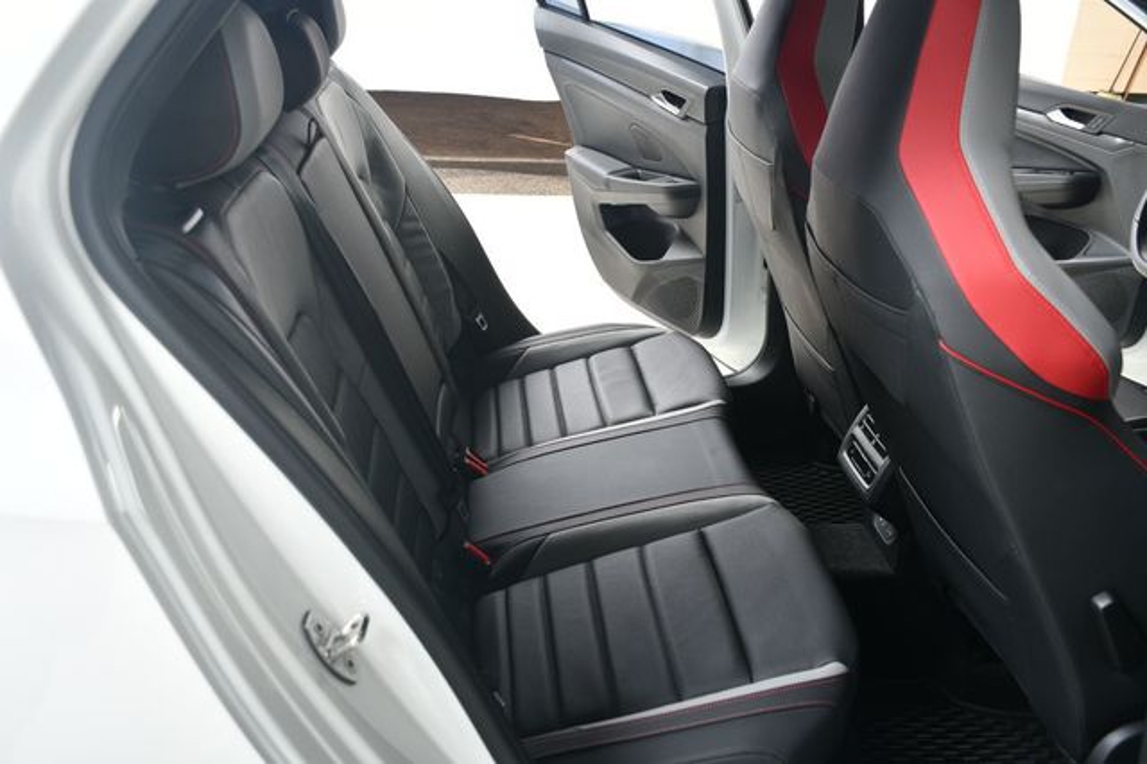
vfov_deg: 38.8
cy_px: 382
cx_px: 574
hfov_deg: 55.8
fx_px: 1083
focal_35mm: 34
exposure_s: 1/160
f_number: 5.6
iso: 100
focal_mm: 23
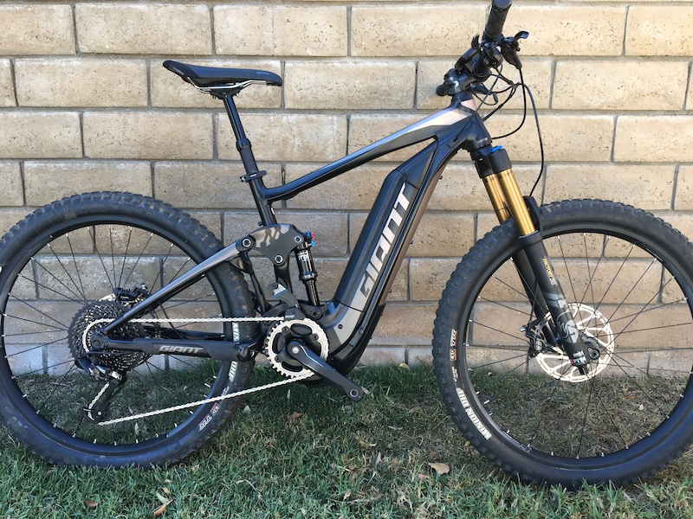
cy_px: 260
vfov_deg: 48.2
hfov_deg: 61.7
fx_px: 581
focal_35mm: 29
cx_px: 346
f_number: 2.2
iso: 40
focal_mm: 4.15
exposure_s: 1/120
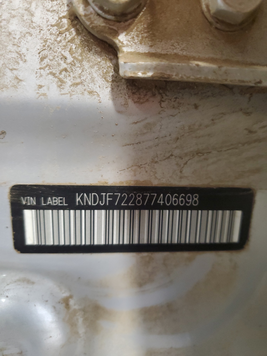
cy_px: 178
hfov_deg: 53.1
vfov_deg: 67.3
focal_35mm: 26
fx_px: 267
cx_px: 134
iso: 320
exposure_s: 1/30
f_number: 1.5
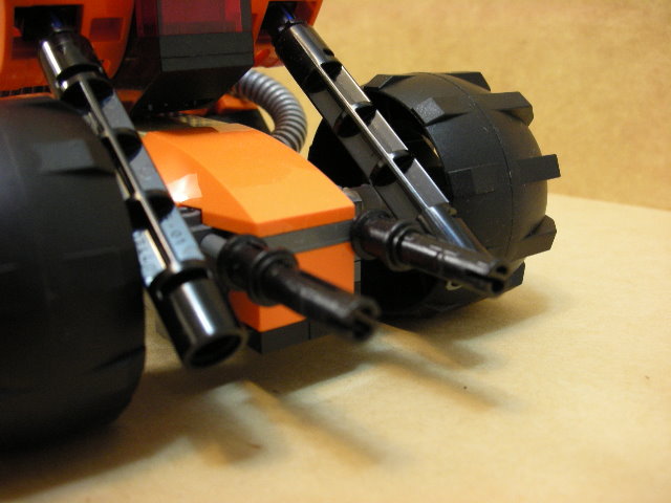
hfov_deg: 52.6
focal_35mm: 35
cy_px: 252
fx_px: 678
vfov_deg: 40.7
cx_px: 336
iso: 200
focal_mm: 5.8
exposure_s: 1/3.2
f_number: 3
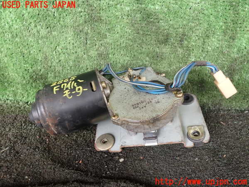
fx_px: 216
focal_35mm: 30
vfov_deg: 46.8
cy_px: 94
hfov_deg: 60.0
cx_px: 124
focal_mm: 5.4
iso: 200
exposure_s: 1/50
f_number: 2.3
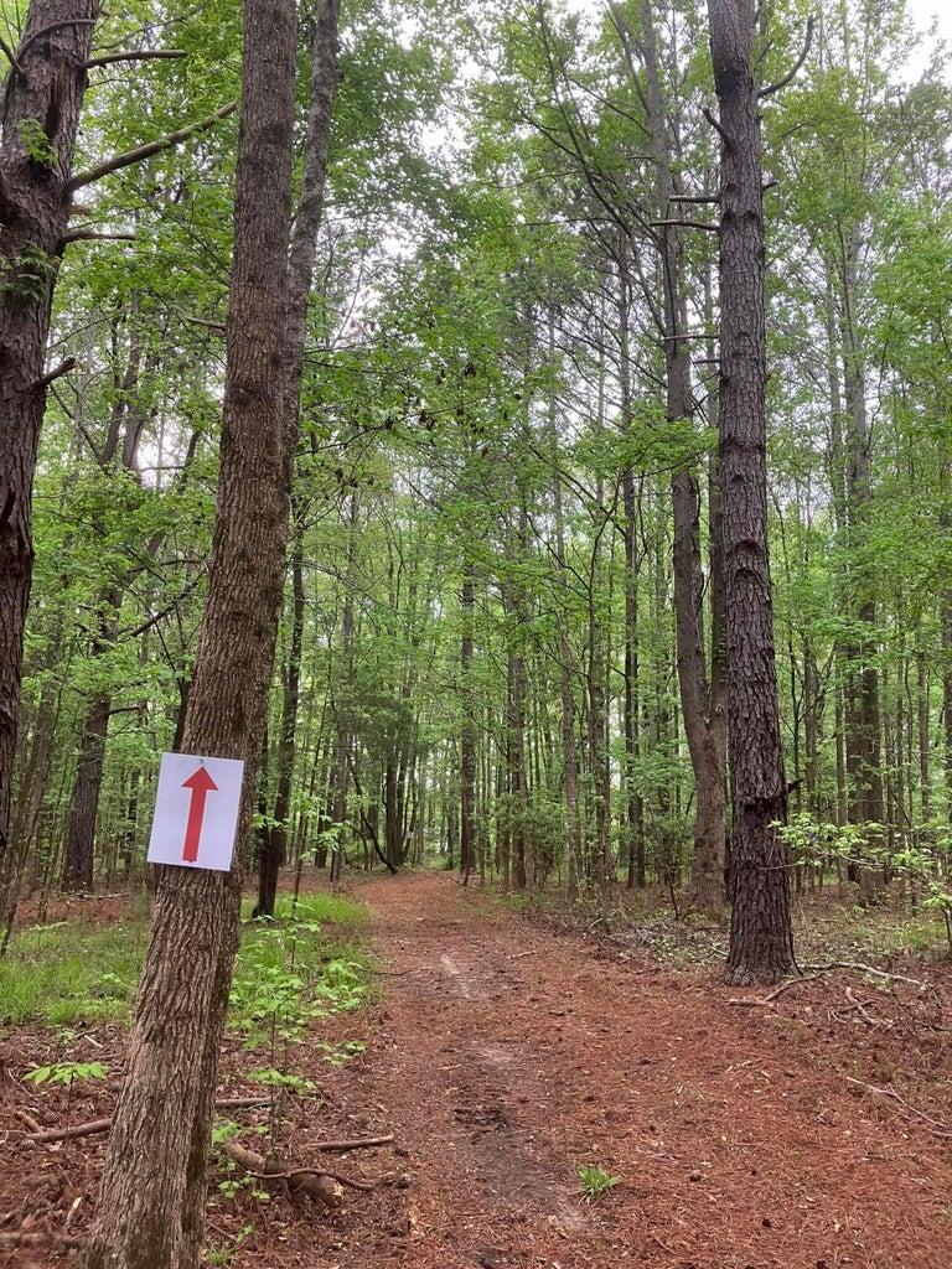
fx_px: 1027
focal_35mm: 28
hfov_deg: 49.7
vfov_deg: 63.4
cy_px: 634
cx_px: 476
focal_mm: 3.99
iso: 80
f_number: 1.8
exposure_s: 1/89
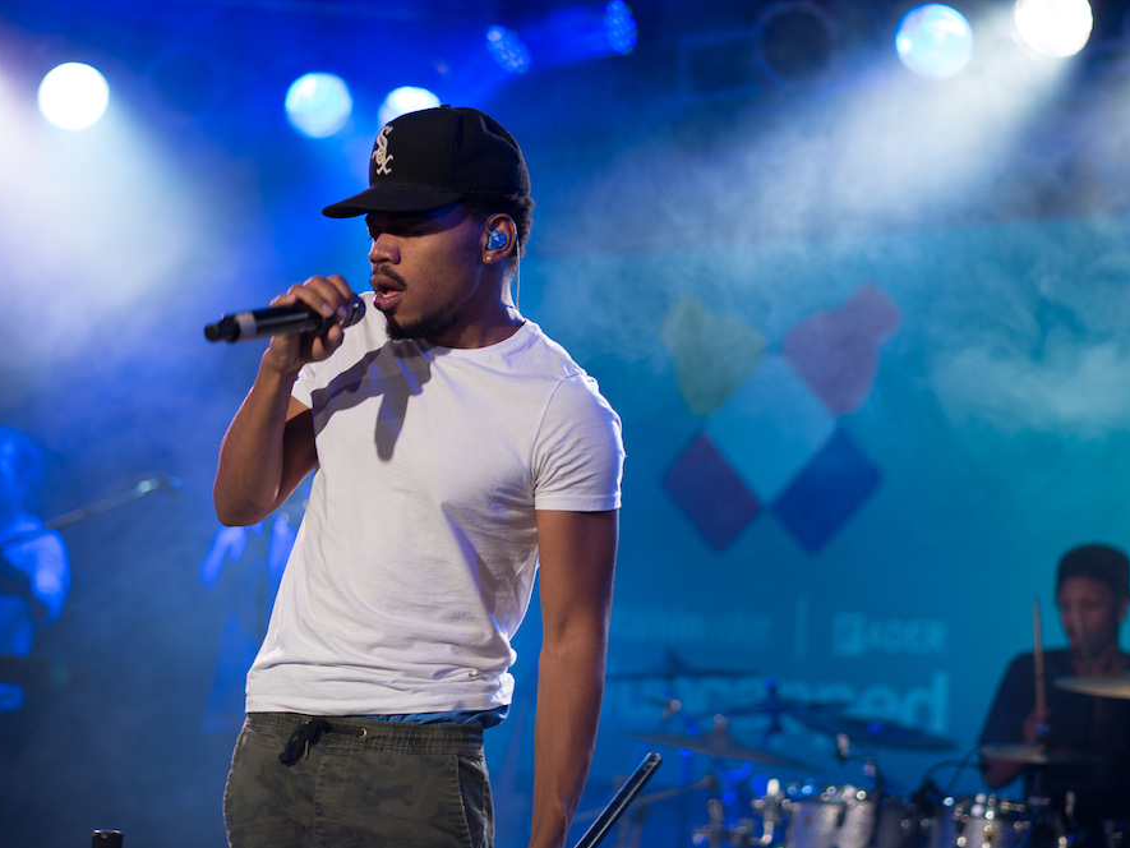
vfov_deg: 23.3
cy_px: 424
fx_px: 2057
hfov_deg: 30.7
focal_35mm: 63
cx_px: 586
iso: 100
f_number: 2
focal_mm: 58
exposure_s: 1/200
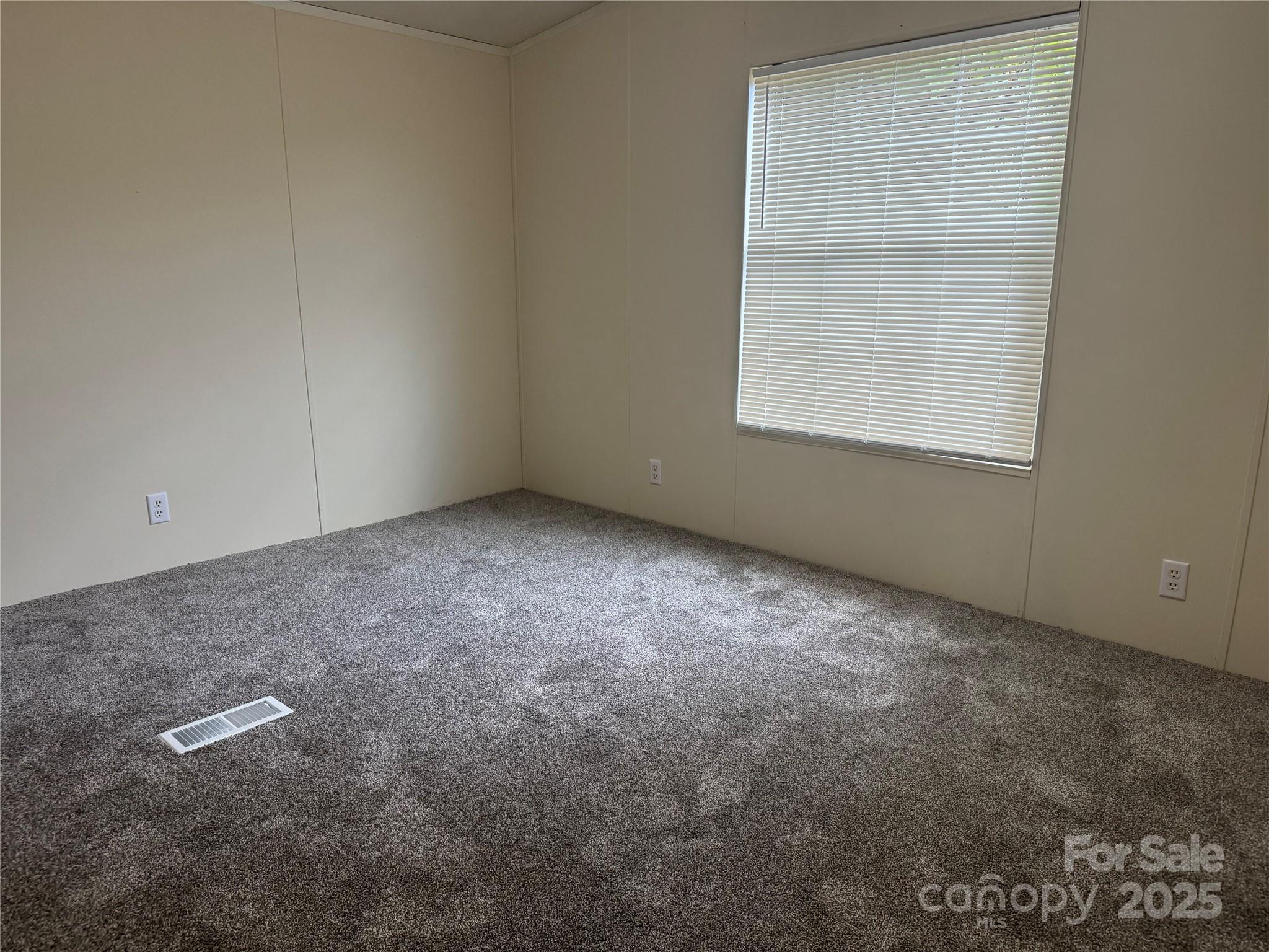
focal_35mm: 24
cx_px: 634
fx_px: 880
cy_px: 476
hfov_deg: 71.6
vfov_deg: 56.8
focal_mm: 6.76
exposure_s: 1/120
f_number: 1.78
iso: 160
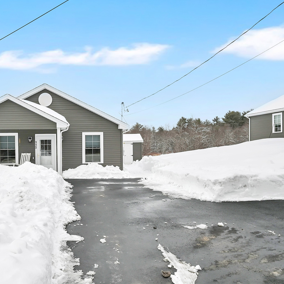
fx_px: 297
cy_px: 154
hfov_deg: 48.6
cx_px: 62
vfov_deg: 51.0
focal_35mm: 32
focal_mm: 16
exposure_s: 1/1250
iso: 400
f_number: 8
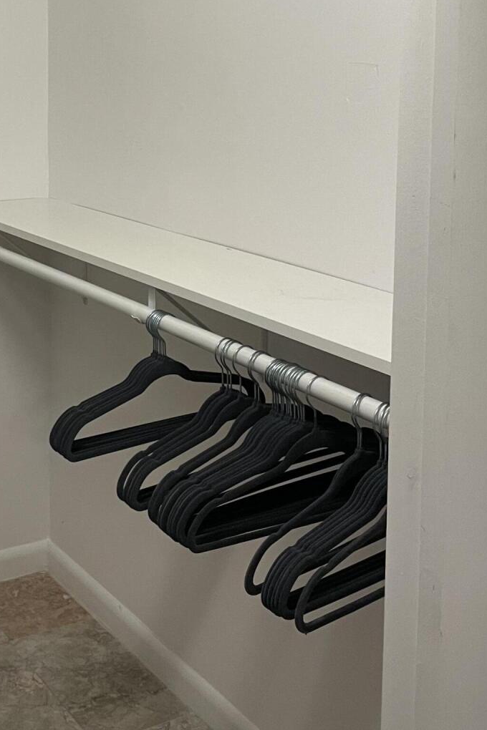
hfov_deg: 25.0
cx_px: 82
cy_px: 147
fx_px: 1075
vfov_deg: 36.3
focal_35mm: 53
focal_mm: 4.2
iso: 80
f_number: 1.6
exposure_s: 1/60
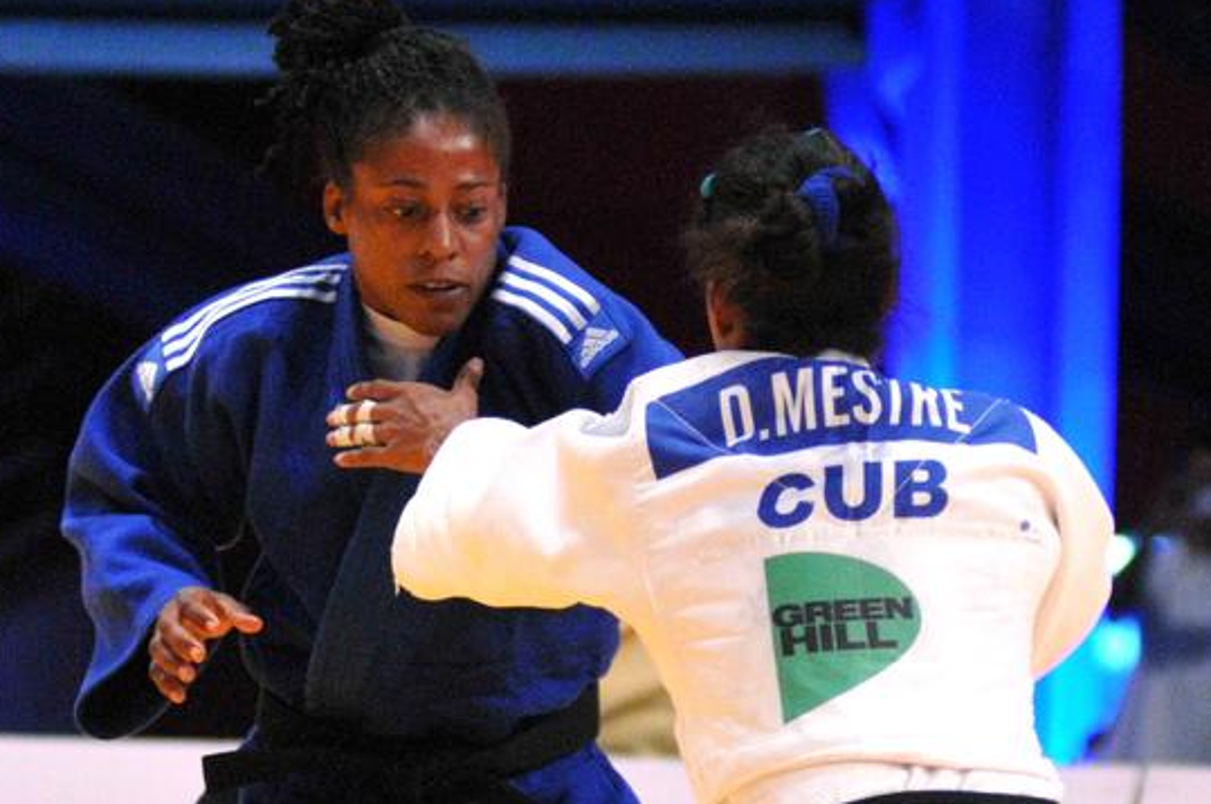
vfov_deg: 8.2
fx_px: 5611
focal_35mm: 167
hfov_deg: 12.3
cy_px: 392
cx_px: 568
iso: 2500
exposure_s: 1/800
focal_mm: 100
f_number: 3.2
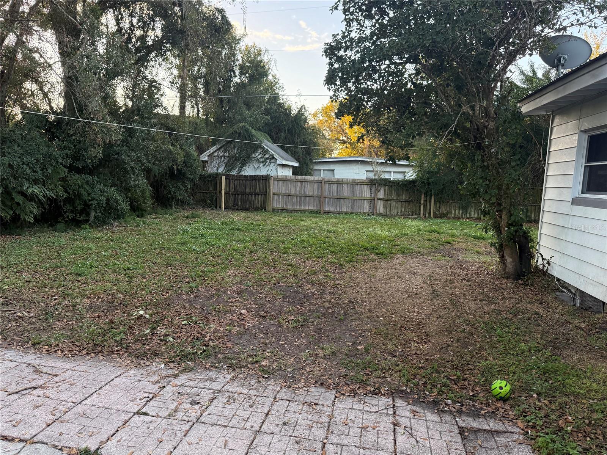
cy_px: 228
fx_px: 421
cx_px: 304
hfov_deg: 71.6
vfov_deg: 56.8
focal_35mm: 24
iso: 200
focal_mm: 6.76
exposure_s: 1/193
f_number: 1.78
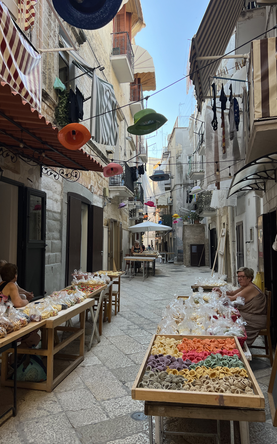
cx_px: 129
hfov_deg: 44.5
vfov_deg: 66.5
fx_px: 338
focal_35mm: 28
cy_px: 220
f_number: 1.5
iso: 50
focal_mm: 5.7
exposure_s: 1/917
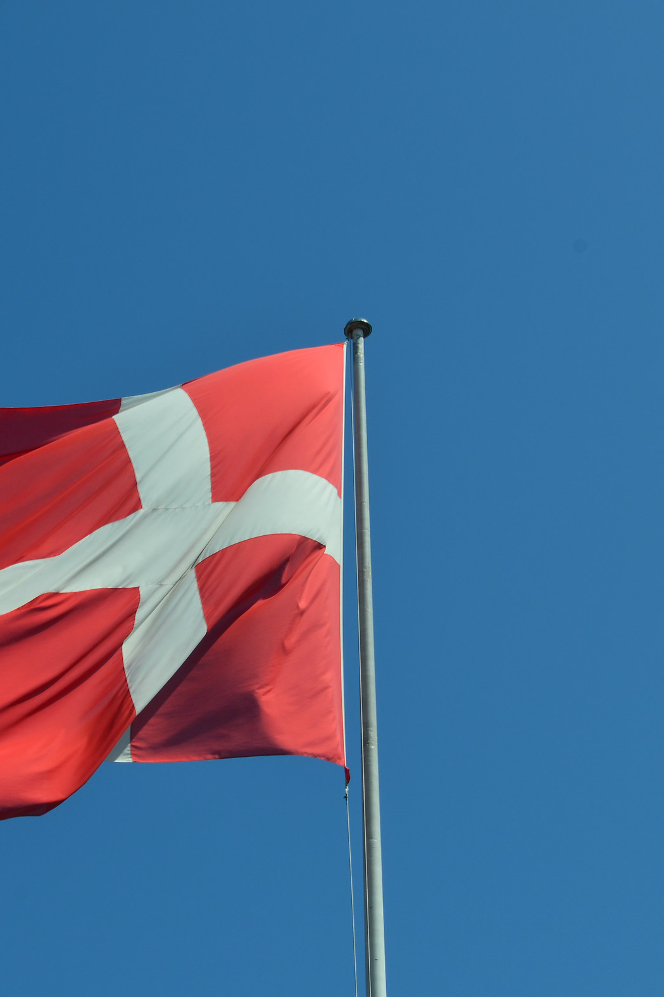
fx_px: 2905
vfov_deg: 19.5
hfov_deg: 13.0
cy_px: 503
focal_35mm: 105
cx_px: 178
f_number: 13
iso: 100
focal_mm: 46
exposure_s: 1/200
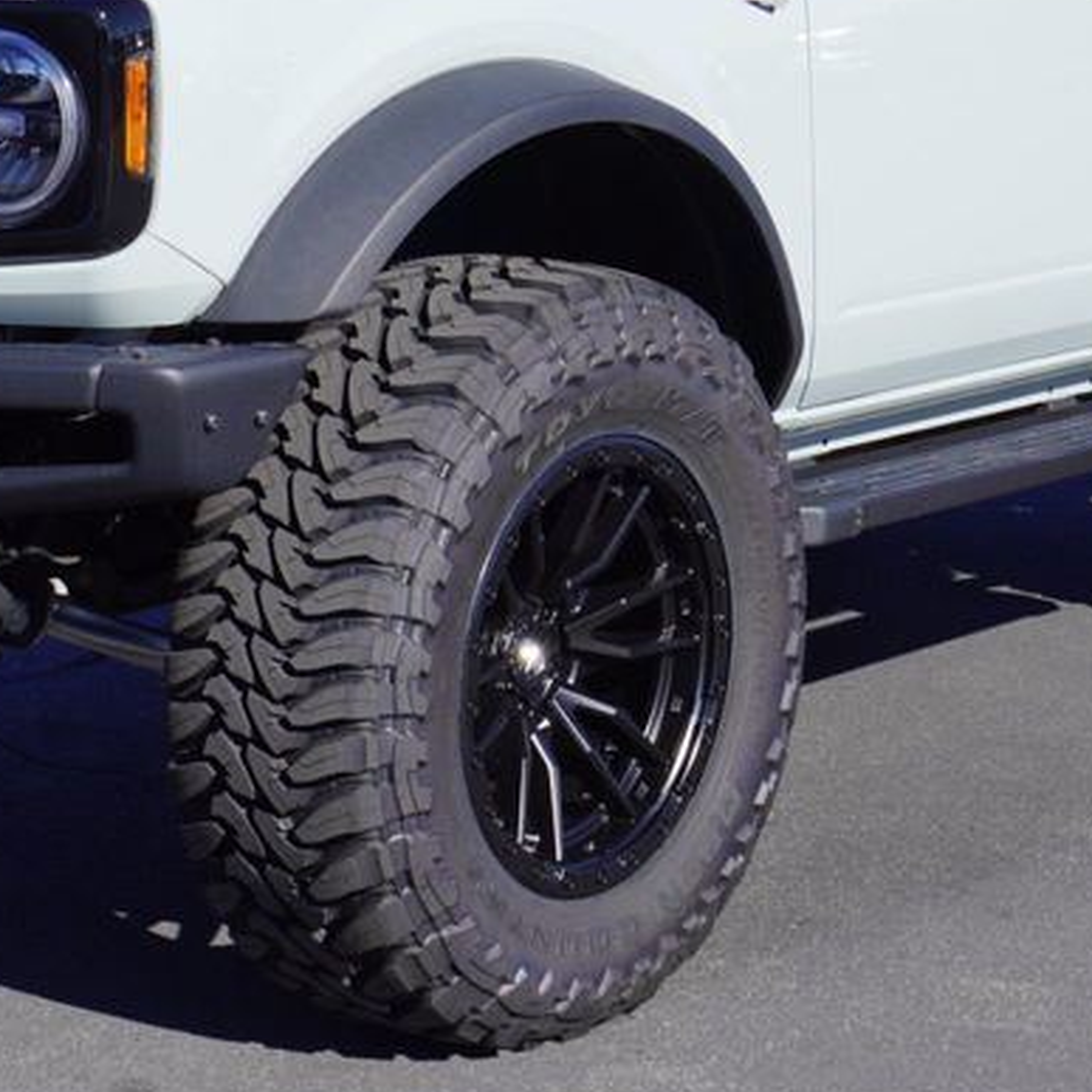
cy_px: 200
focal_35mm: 118
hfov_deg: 14.7
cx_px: 364
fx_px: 4216
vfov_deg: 14.7
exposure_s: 1/125
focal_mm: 35
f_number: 11
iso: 100
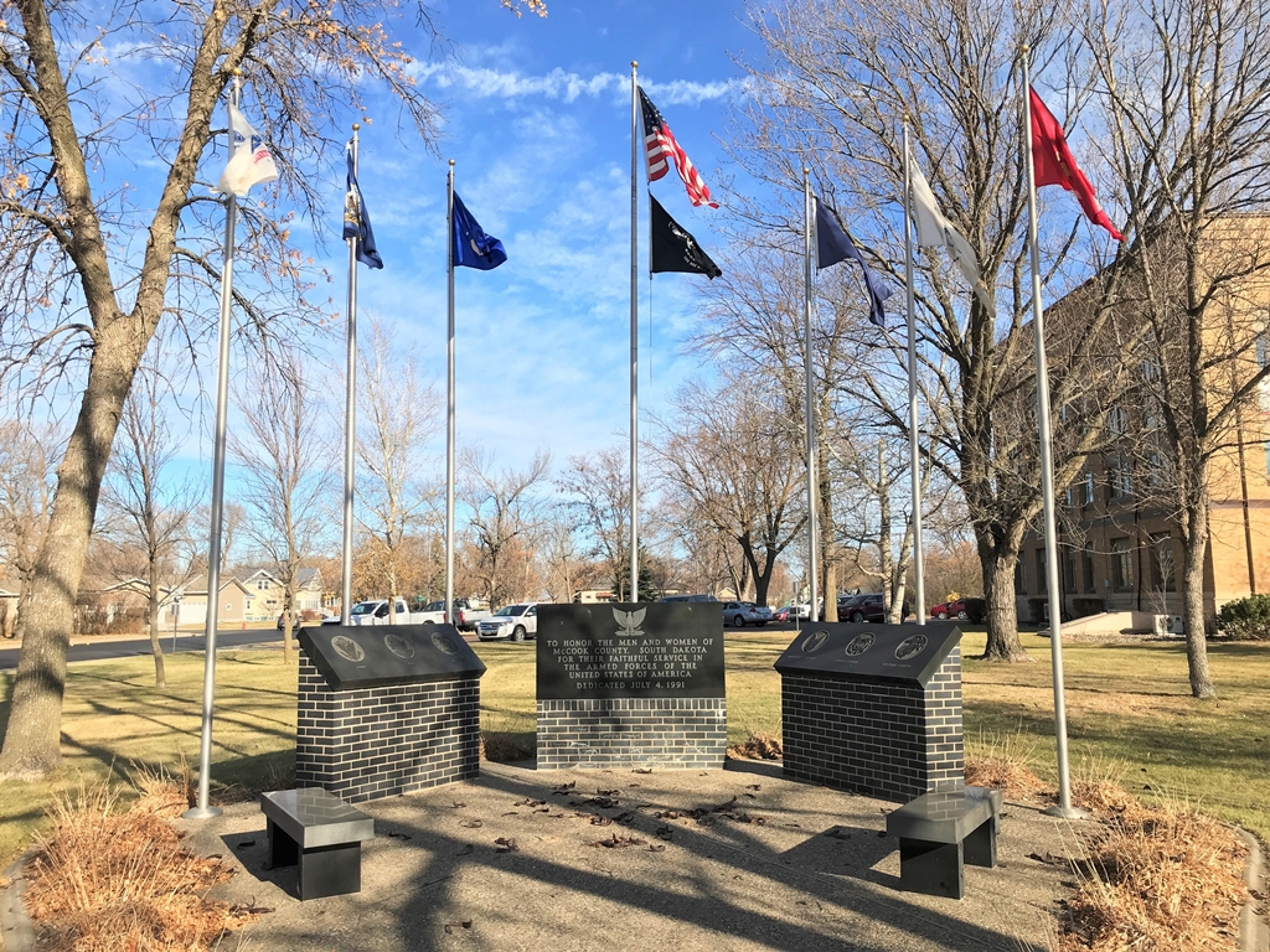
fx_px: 1027
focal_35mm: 28
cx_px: 635
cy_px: 476
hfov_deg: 63.4
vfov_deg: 49.7
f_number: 1.8
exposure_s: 1/1497
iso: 20
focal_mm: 3.99
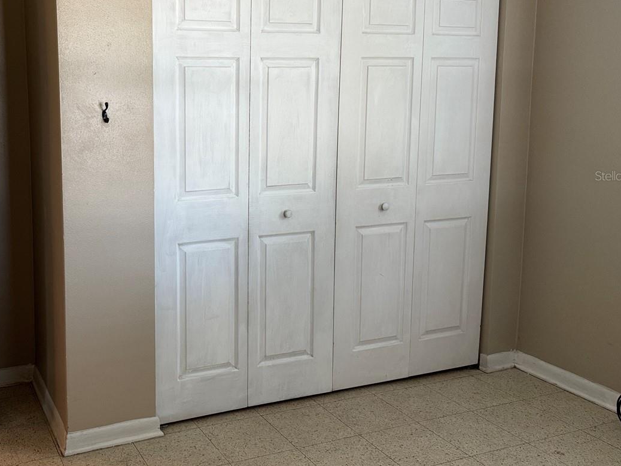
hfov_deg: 48.6
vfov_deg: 38.4
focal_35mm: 37
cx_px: 173
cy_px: 175
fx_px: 664
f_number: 1.78
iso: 200
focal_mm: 6.76
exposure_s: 1/60
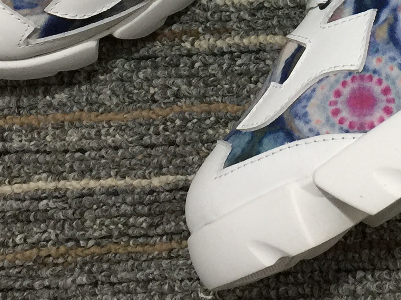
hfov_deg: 18.1
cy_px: -168
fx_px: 1239
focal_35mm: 107
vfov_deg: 13.0
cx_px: 372
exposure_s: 1/33
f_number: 2.2
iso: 64
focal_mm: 4.15
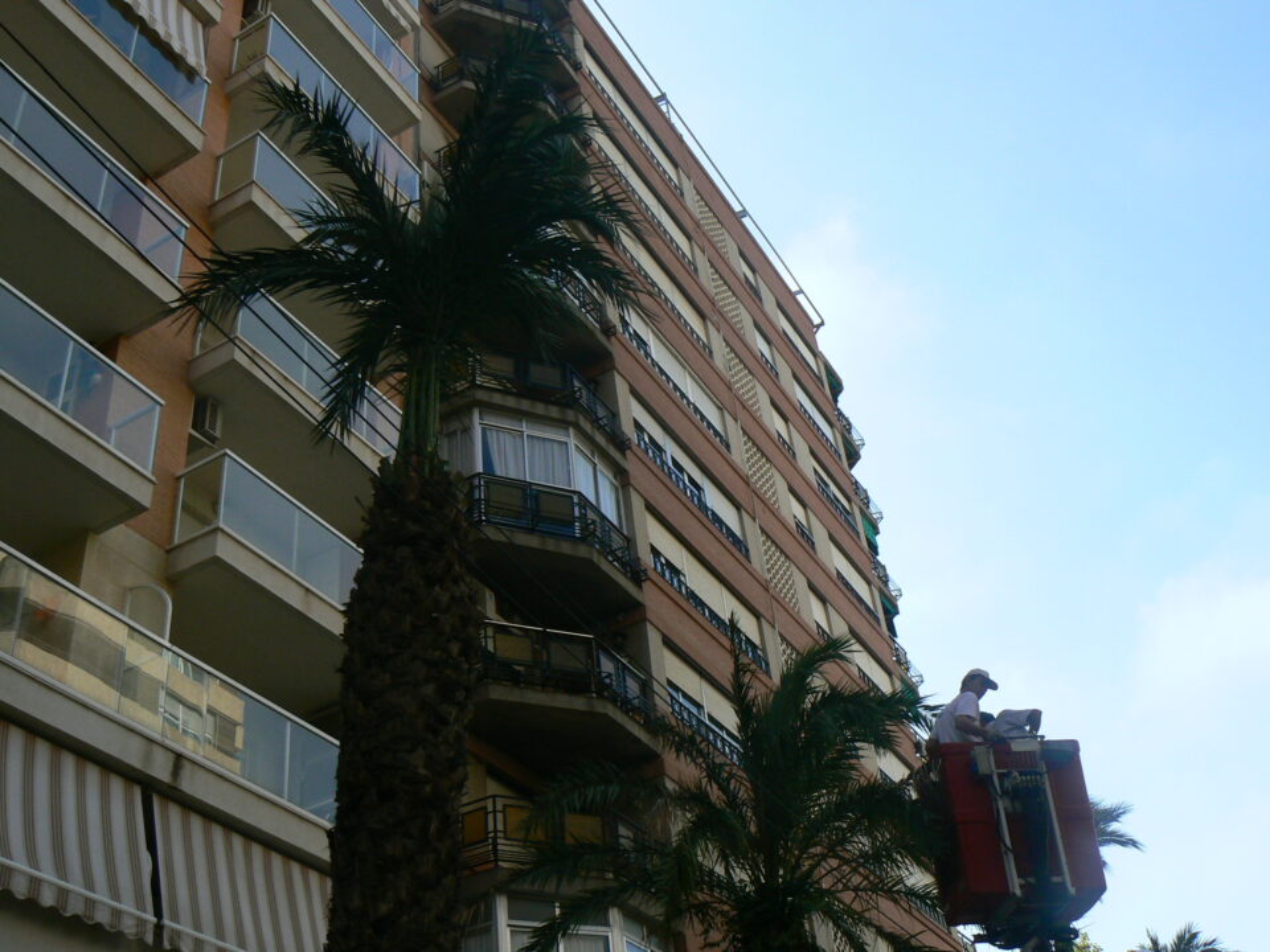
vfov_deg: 37.7
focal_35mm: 38
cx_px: 635
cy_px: 476
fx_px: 1394
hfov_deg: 49.0
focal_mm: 6
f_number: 5.6
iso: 100
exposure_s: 1/400
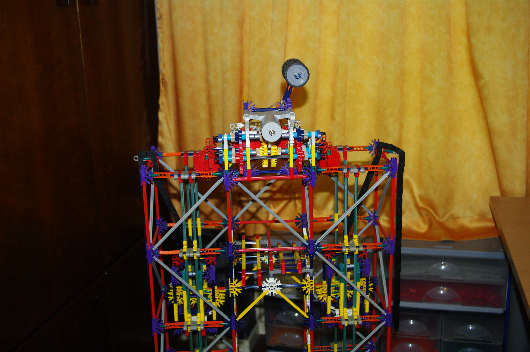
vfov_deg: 29.2
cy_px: 176
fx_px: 676
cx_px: 265
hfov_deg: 42.8
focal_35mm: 46
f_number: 4.5
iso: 400
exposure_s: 1/45
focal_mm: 30.63
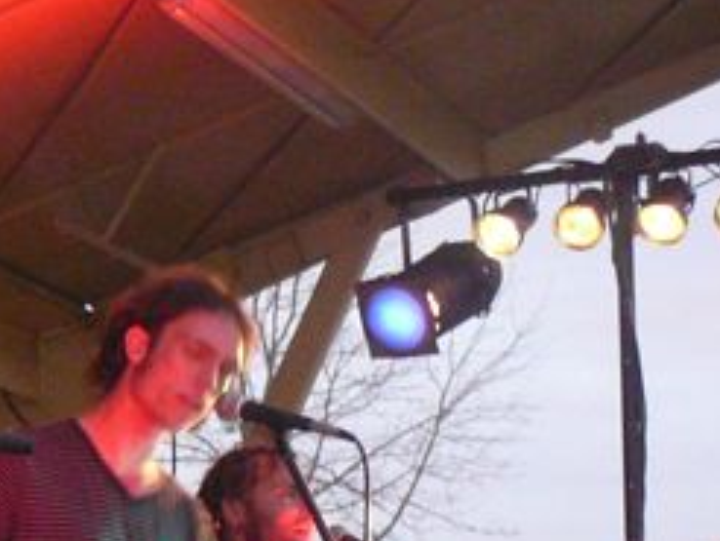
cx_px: -319
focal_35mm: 180
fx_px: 3748
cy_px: 750
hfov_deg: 10.6
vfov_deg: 8.1
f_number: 3.5
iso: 400
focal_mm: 8.7
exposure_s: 1/30
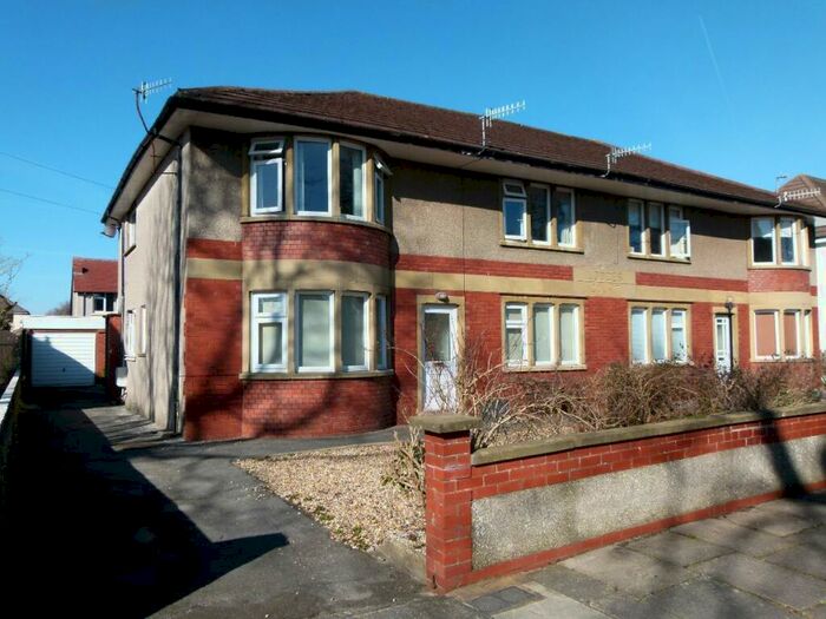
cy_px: 310
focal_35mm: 26
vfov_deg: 53.1
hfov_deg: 67.3
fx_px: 620
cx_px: 413
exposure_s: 1/800
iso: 100
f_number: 4
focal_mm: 4.7
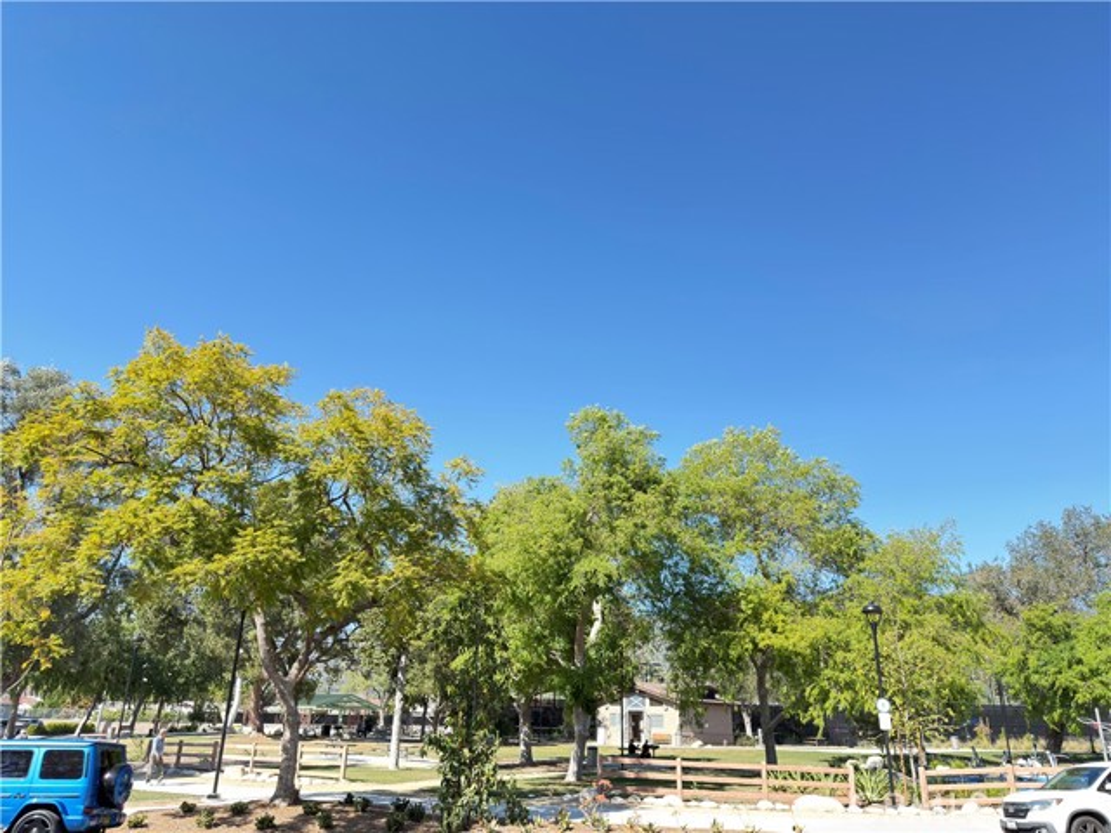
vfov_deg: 56.8
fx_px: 770
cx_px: 556
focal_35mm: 24
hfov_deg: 71.6
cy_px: 416
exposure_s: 1/989
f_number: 1.78
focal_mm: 6.76
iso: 80
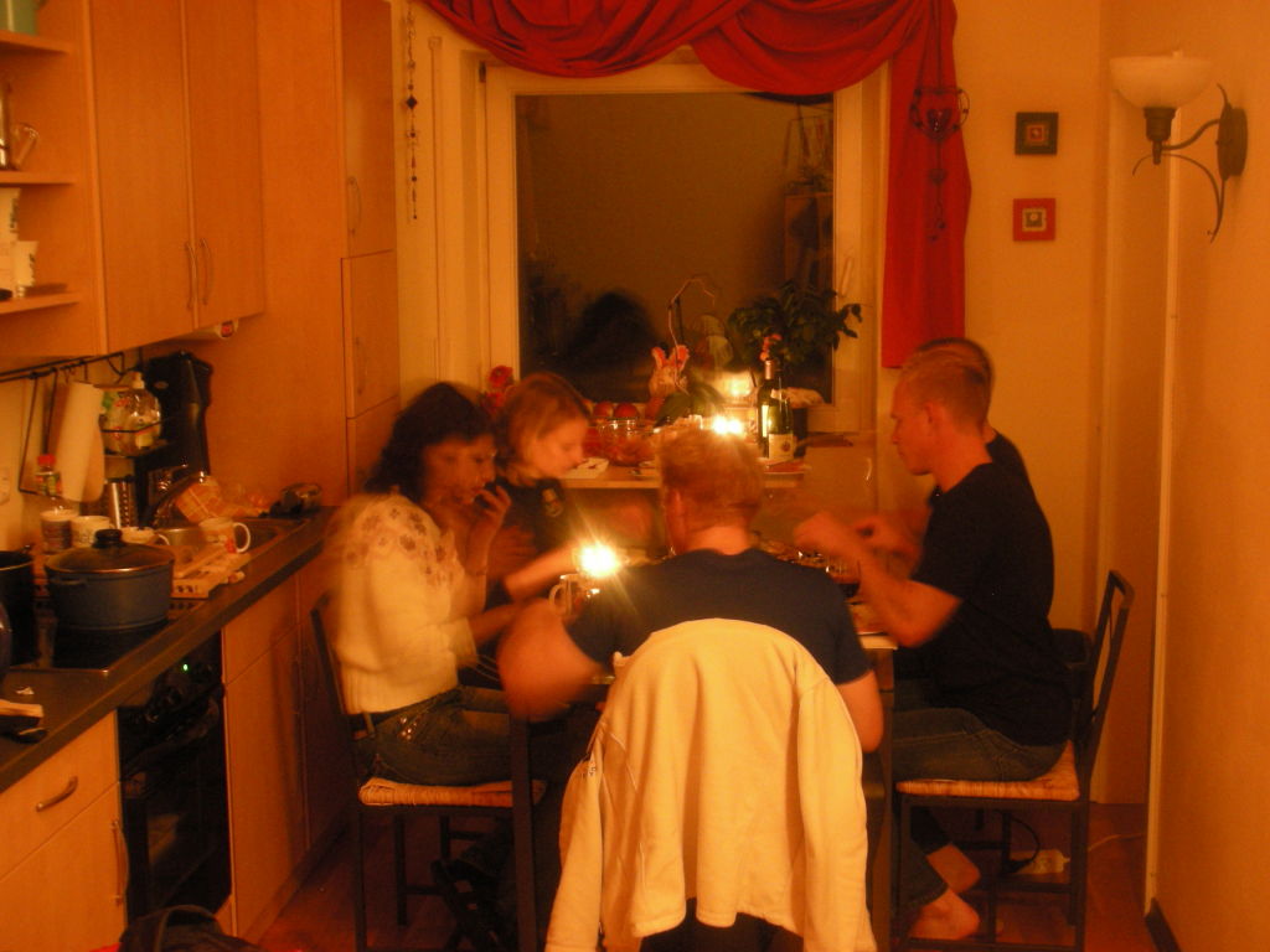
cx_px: 635
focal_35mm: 53
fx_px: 1944
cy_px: 476
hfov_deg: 36.2
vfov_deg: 27.5
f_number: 3.7
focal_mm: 8.8
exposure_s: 2
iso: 200
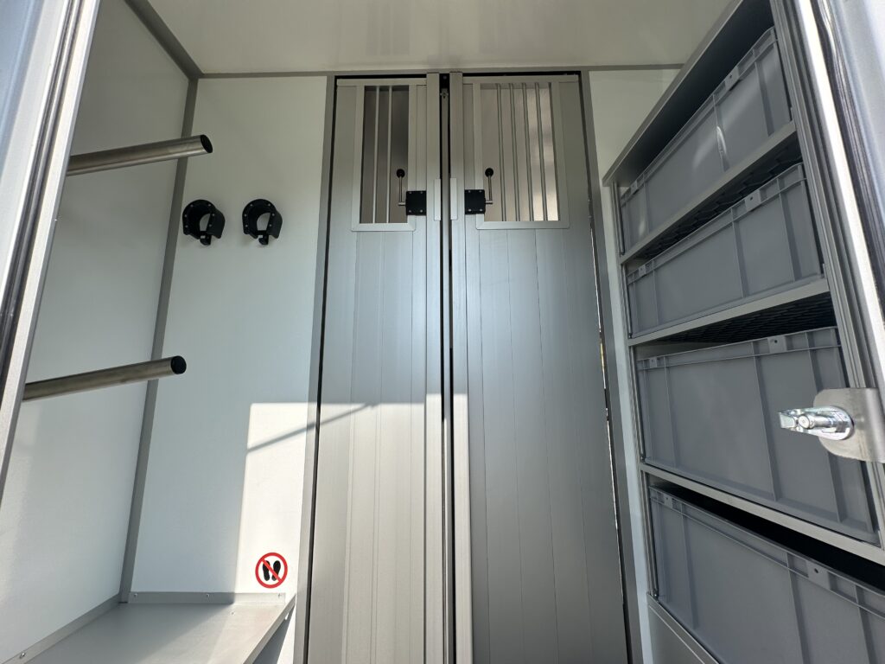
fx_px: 358
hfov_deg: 102.1
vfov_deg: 85.7
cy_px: 332
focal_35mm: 14
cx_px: 442
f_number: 2.2
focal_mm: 2.22
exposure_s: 1/1289
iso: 40
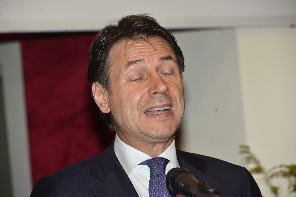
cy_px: 98
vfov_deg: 6.9
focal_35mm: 200
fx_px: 1644
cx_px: 148
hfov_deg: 10.3
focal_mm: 200
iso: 500
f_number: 8
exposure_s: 1/250
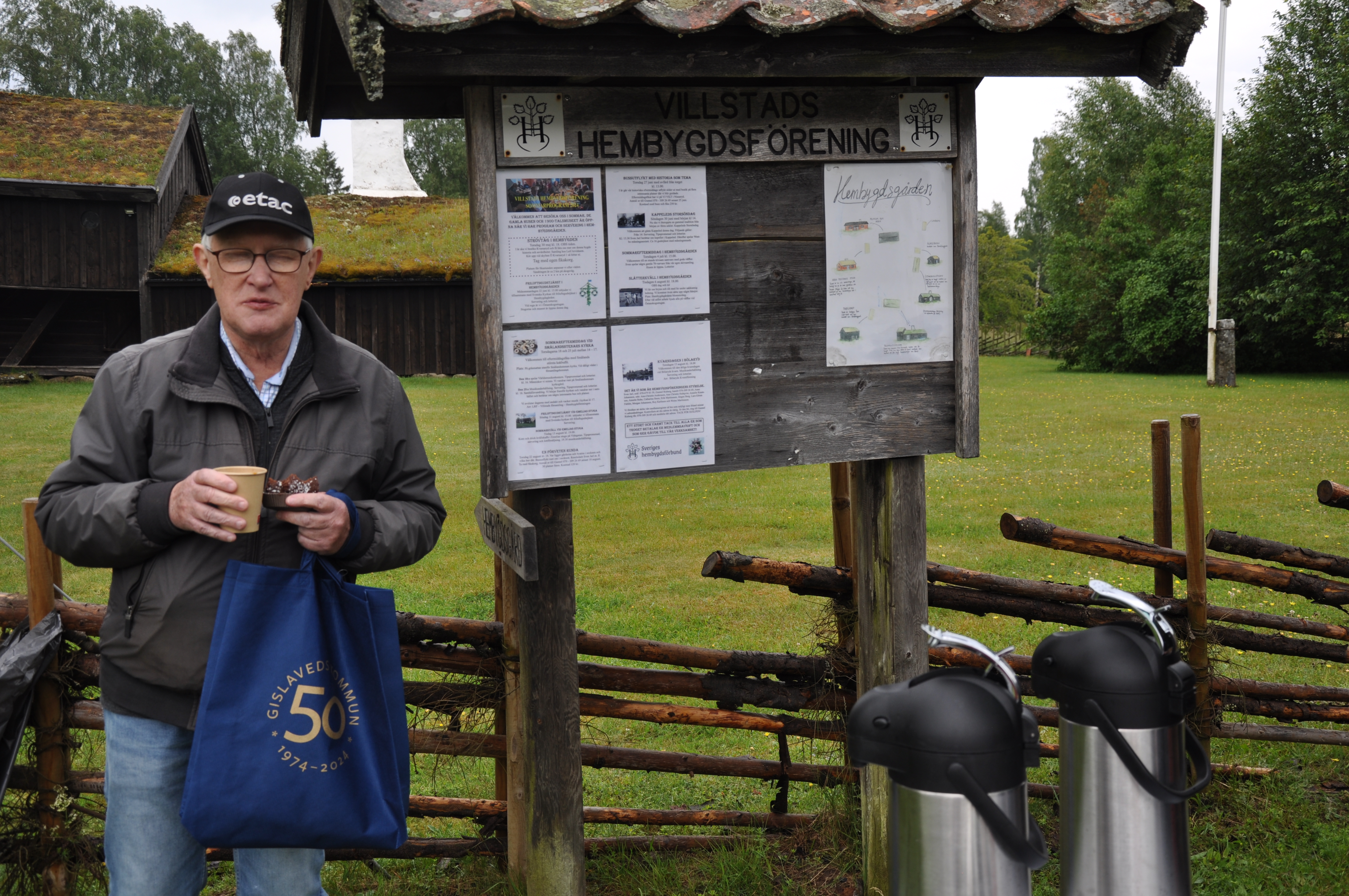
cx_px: 674
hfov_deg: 49.6
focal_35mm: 39
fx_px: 1460
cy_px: 448
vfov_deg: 34.1
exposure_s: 1/125
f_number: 5.6
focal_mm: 26
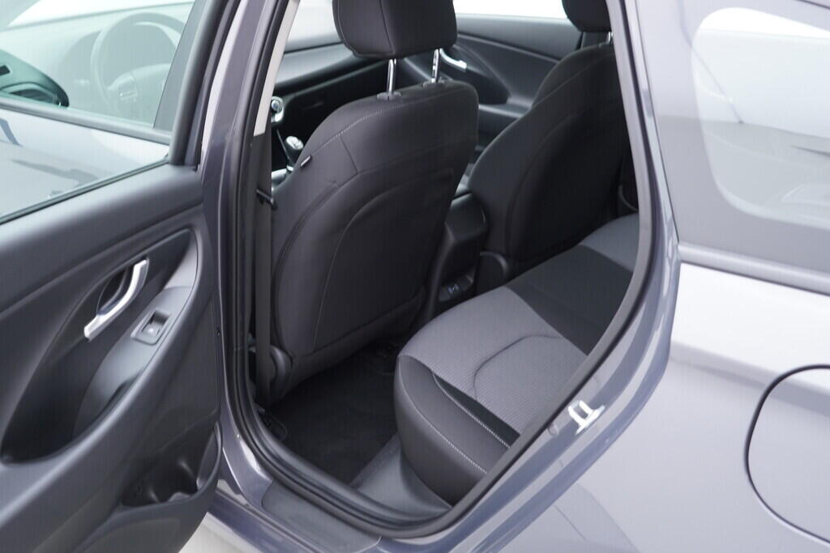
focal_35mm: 36
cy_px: 276
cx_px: 415
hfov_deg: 53.1
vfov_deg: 36.9
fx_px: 830
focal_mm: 24
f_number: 2.8
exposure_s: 1/40
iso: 250
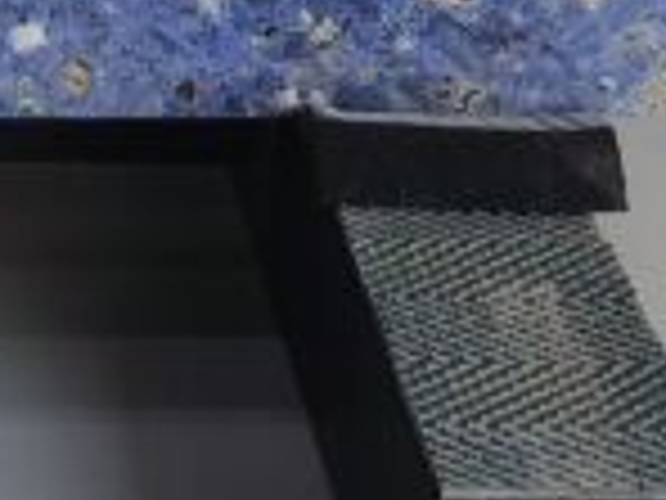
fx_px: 3059
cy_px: -856
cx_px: -270
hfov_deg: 12.0
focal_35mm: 159
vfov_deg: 8.3
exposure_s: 1/1393
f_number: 1.6
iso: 100
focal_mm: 6.57
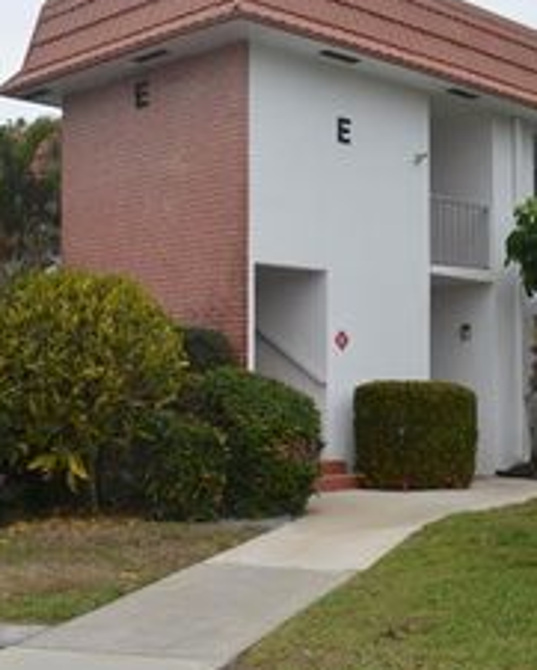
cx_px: 243
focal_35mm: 56
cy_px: 397
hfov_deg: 27.1
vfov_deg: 33.5
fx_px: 1112
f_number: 7.1
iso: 100
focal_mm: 18
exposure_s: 1/200
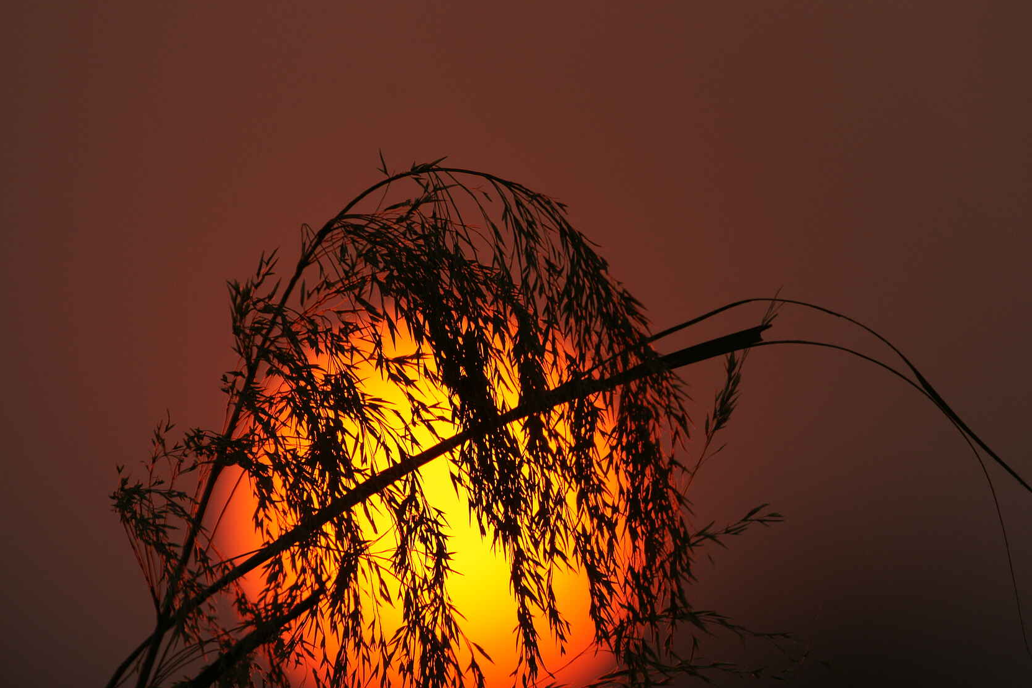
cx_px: 565
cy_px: 391
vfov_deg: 2.0
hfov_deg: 3.0
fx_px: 19864
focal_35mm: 693
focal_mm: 400
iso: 200
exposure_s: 1/640
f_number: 8
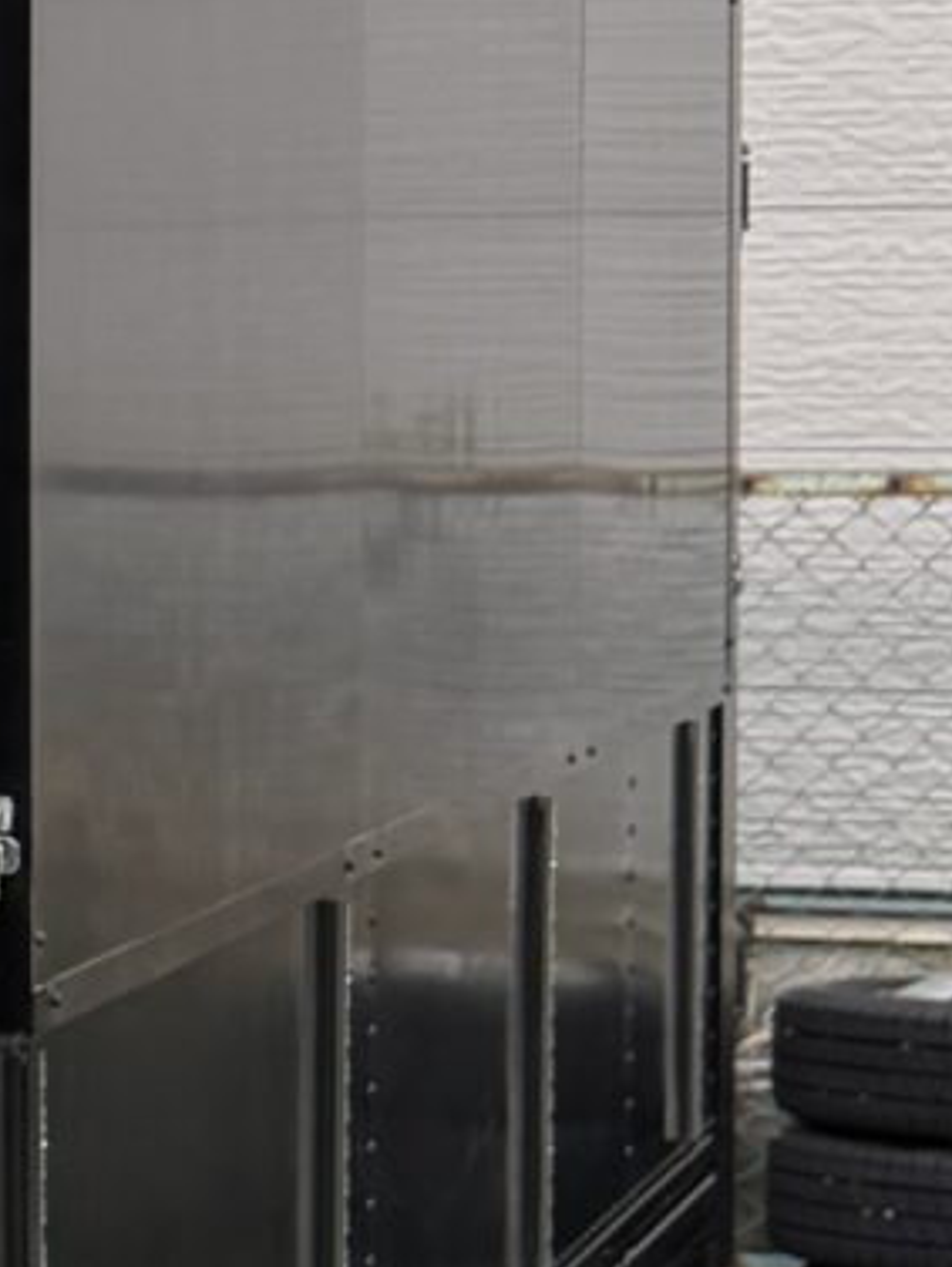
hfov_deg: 8.0
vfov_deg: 12.1
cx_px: -1783
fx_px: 5974
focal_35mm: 163
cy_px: 528
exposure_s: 1/1046
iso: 100
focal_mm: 6.76
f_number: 1.78
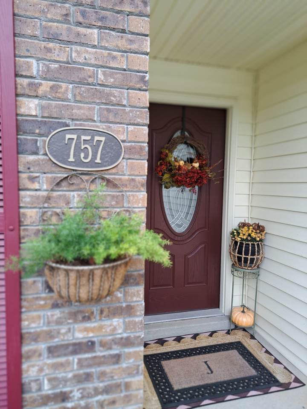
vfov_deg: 71.6
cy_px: 204
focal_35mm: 24
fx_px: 284
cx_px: 154
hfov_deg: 56.8
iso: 50
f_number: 1.8
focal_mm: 5.23
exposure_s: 1/60
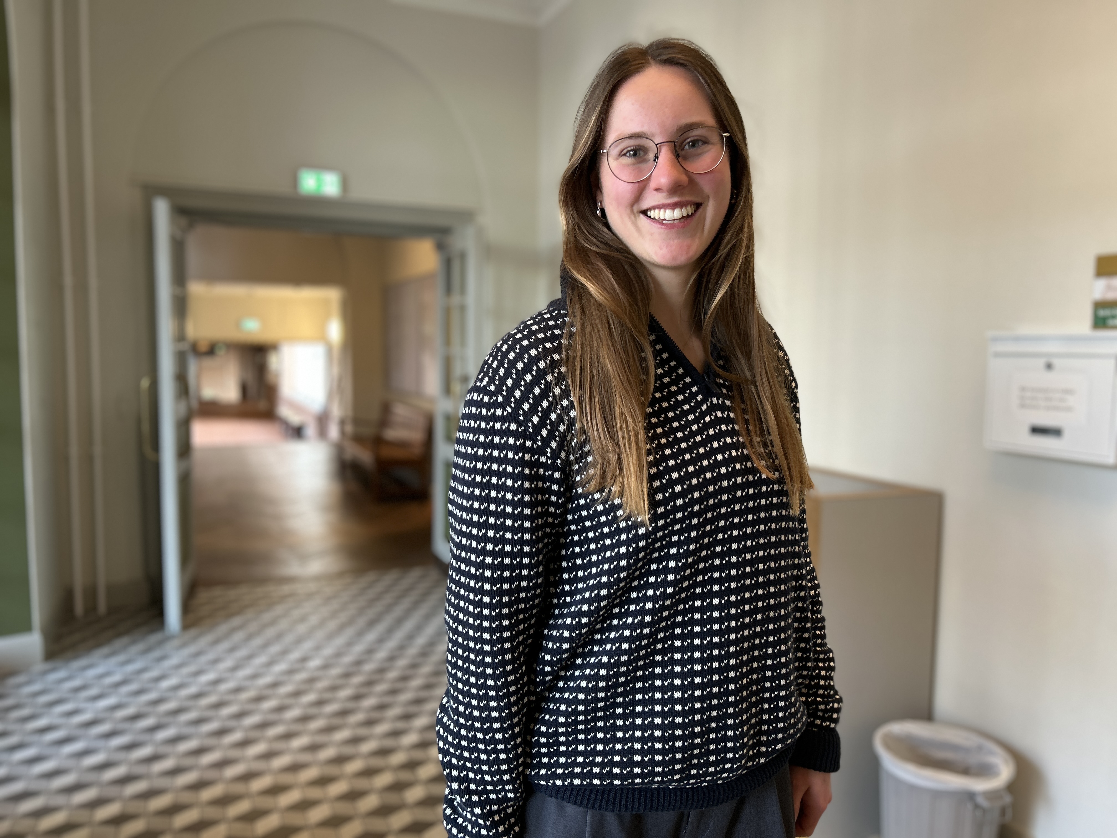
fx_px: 839
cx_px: 558
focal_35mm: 26
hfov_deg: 67.3
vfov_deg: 53.1
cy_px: 419
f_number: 1.5
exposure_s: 1/112
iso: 125
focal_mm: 5.7
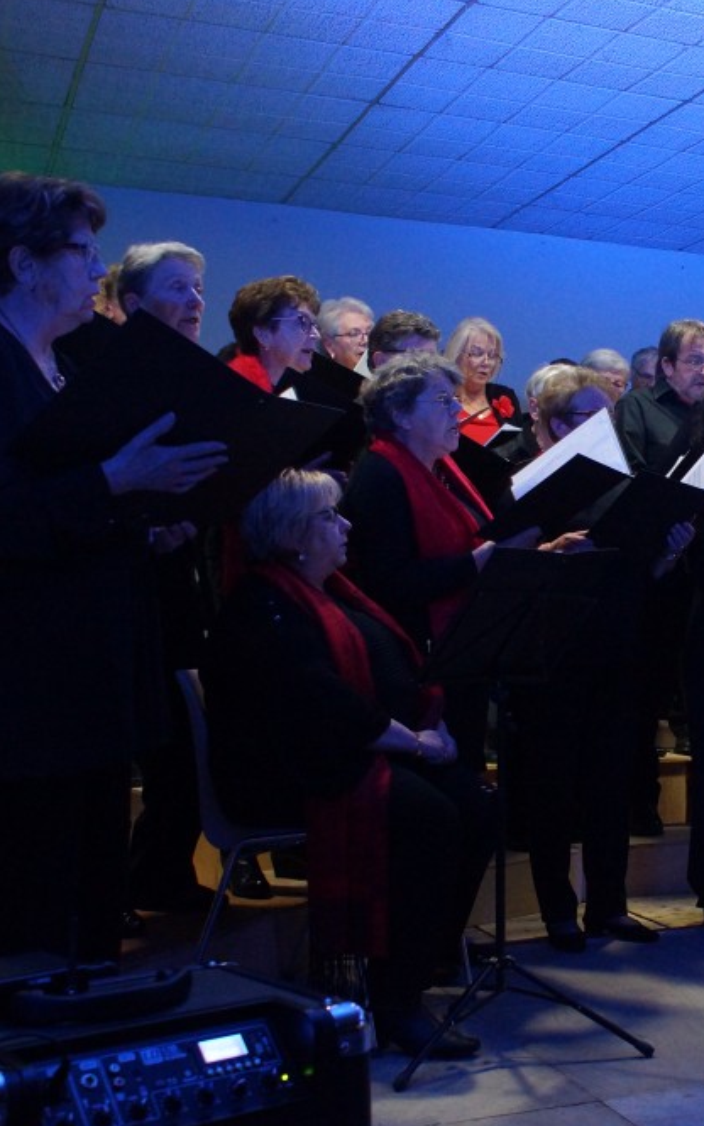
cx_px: 646
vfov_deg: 42.7
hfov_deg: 26.4
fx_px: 1443
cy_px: 568
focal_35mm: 47
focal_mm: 20
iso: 1600
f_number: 4
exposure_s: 1/40
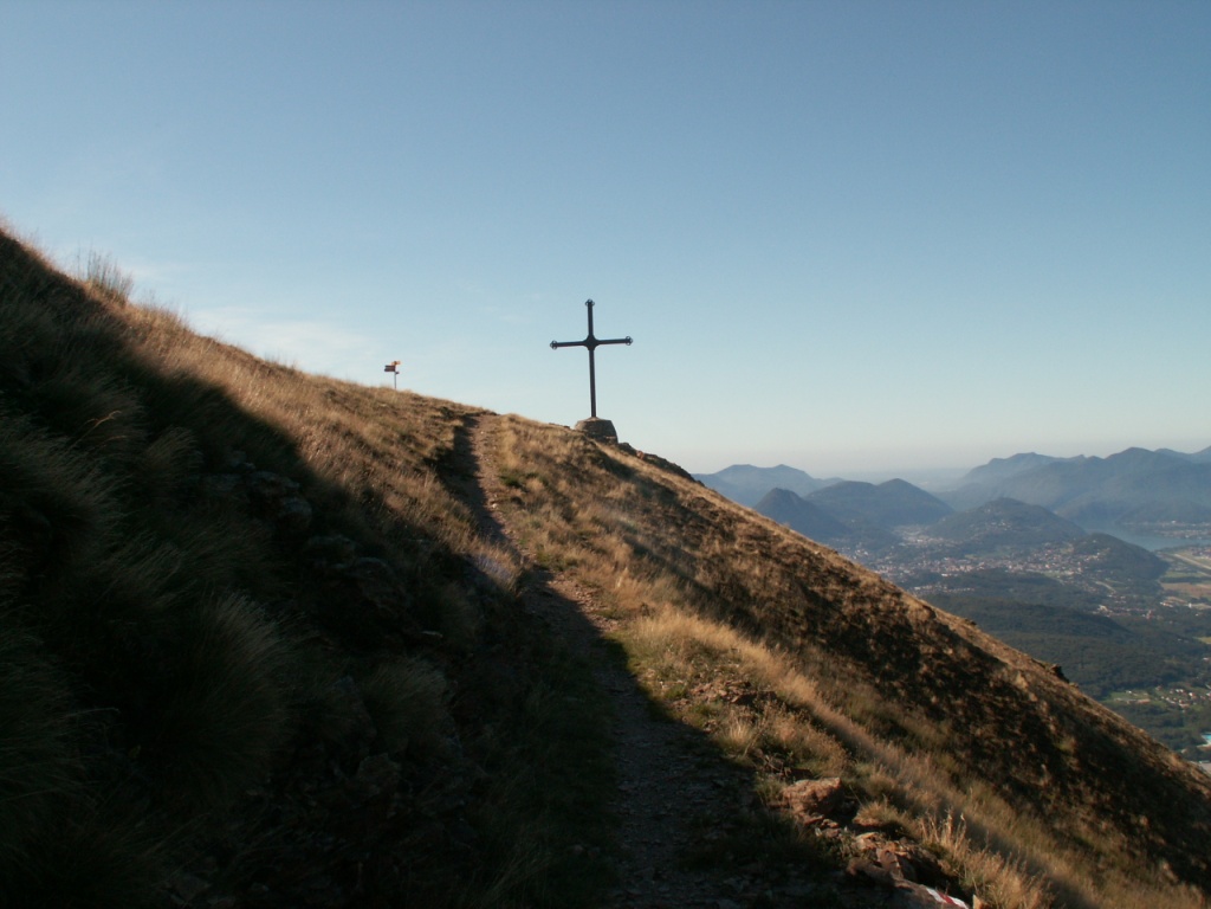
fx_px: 1224
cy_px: 454
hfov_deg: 52.6
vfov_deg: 40.7
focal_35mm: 35
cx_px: 606
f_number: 7.1
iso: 50
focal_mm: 5.86
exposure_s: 1/200
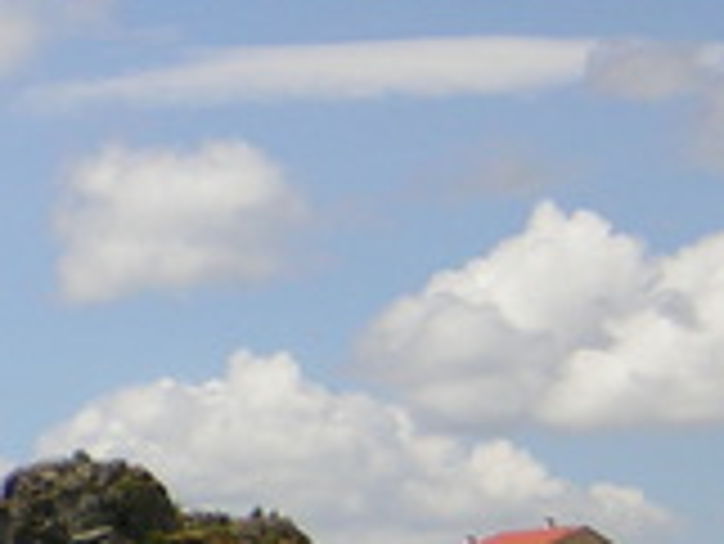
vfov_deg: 7.7
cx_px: -391
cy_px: 560
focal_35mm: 192
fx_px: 4019
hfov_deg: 9.9
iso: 50
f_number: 3.4
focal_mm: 8.1
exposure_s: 1/970
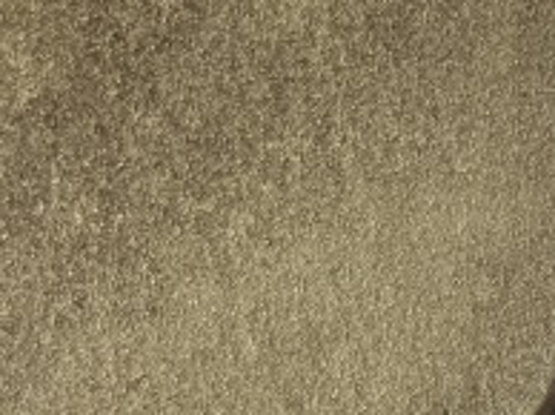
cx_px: 1422
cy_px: 301
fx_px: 2034
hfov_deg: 11.9
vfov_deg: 11.6
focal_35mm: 127
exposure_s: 1/979
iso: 80
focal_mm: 6.76
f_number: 1.78
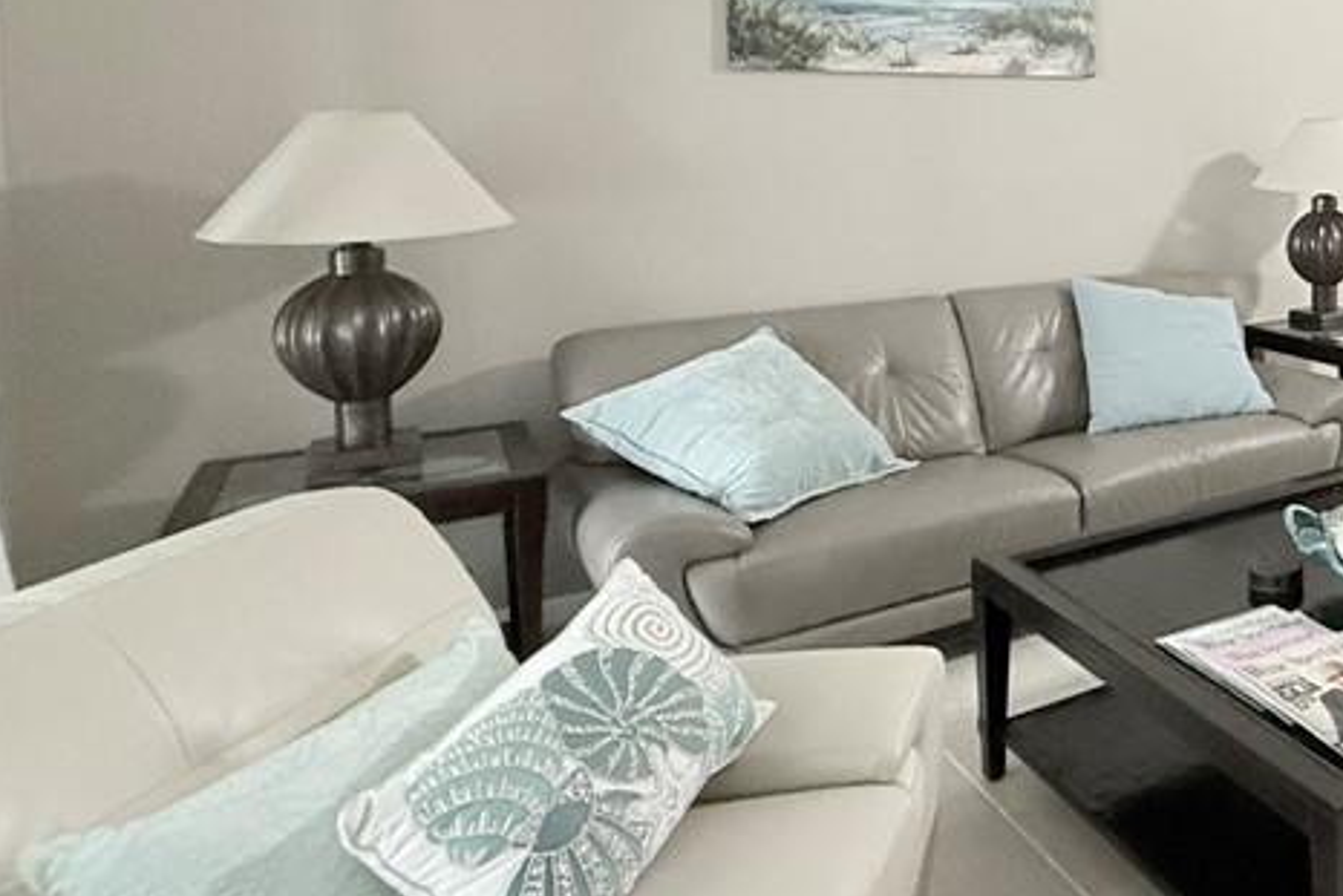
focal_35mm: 32
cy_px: 167
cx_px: 1372
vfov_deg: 39.4
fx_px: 1194
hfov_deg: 47.6
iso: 400
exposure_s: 1/60
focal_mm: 2.22
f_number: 2.2
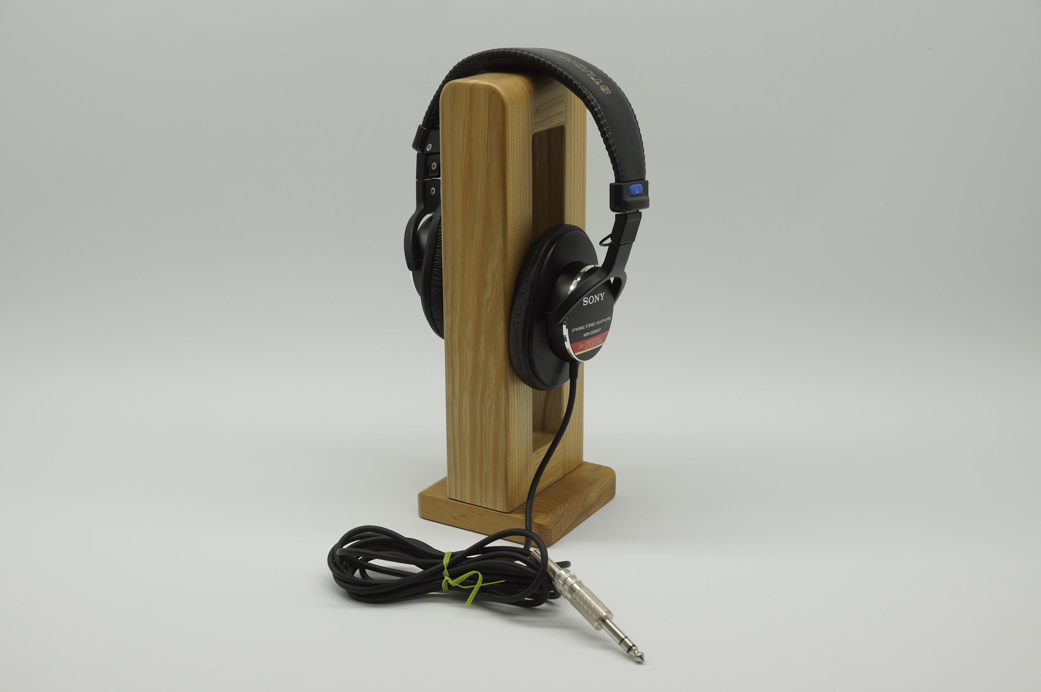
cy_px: 346
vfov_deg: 25.7
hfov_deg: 37.9
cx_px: 520
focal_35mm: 52
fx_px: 1517
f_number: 5.6
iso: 100
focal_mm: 35
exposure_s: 1/100
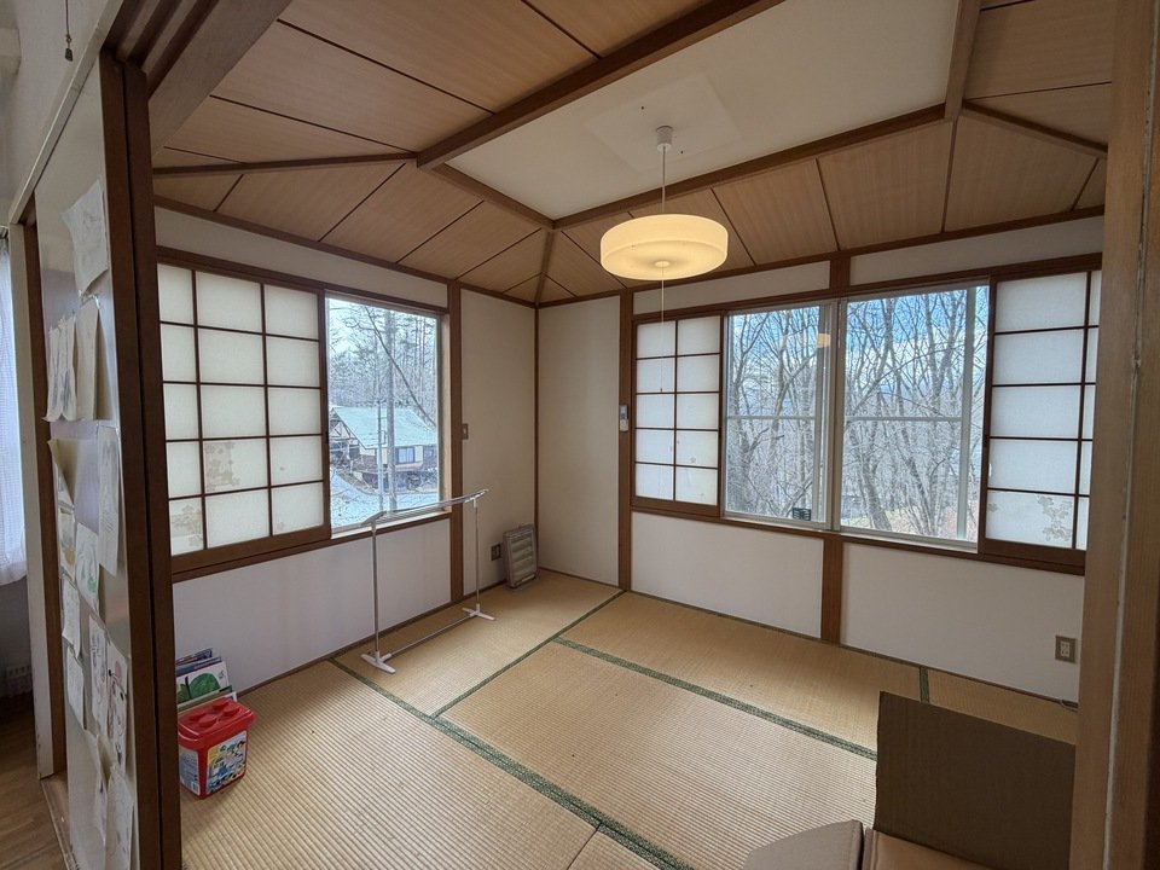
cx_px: 580
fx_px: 469
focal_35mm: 14
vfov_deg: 85.7
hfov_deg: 102.1
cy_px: 435
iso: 50
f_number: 2.2
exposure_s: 1/100
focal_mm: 2.2
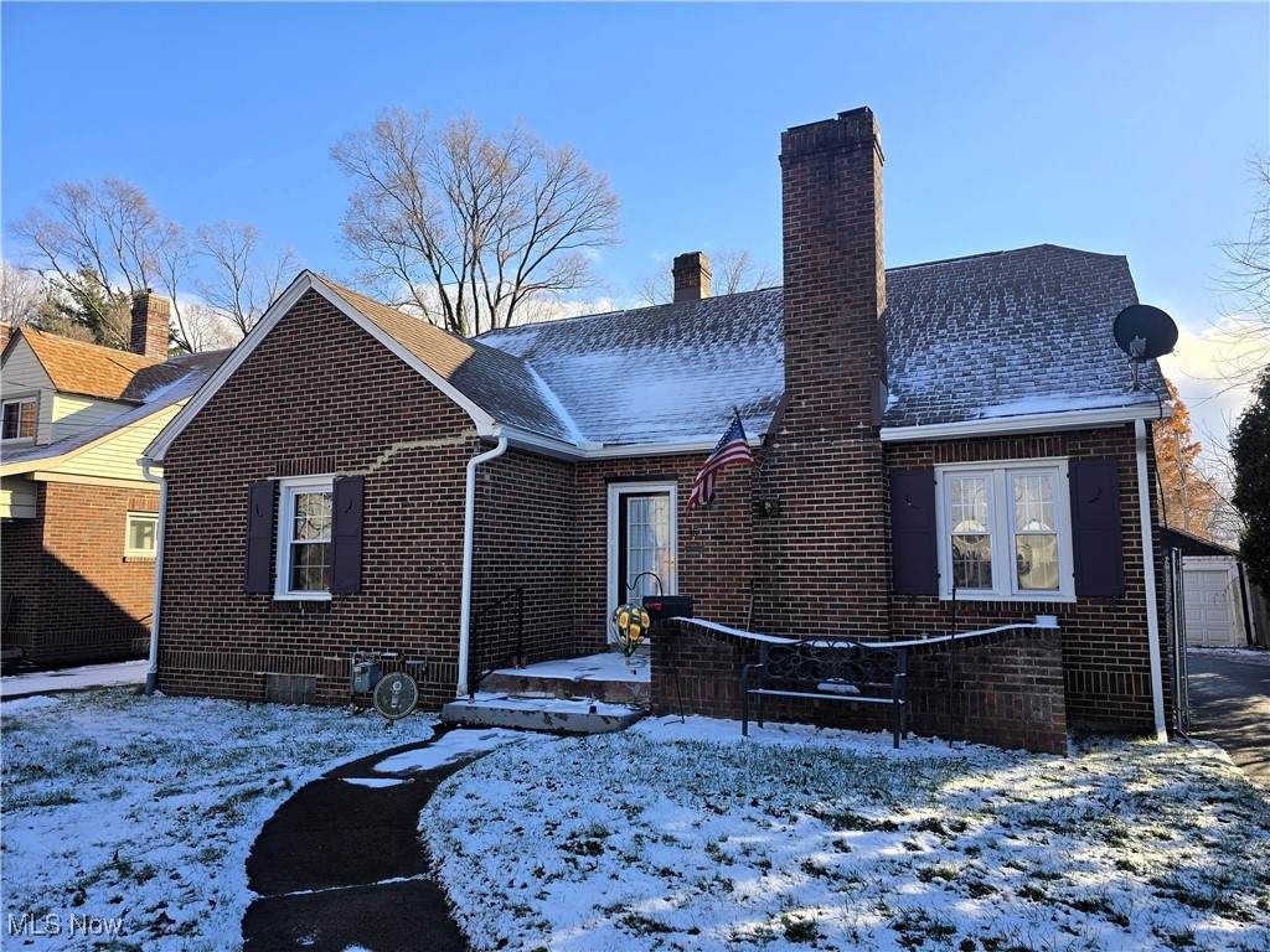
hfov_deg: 73.9
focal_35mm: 23
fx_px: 844
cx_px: 635
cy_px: 476
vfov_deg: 58.9
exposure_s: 1/297
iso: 12
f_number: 1.7
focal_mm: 6.3
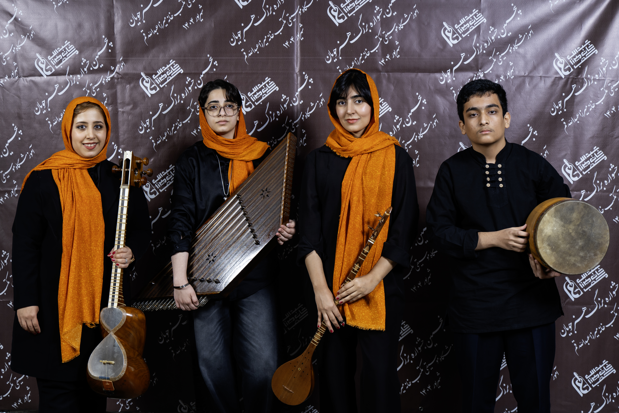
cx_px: 310
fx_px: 997
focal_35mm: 58
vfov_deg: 23.4
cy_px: 206
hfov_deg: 34.5
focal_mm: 58
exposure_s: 1/125
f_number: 4
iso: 320
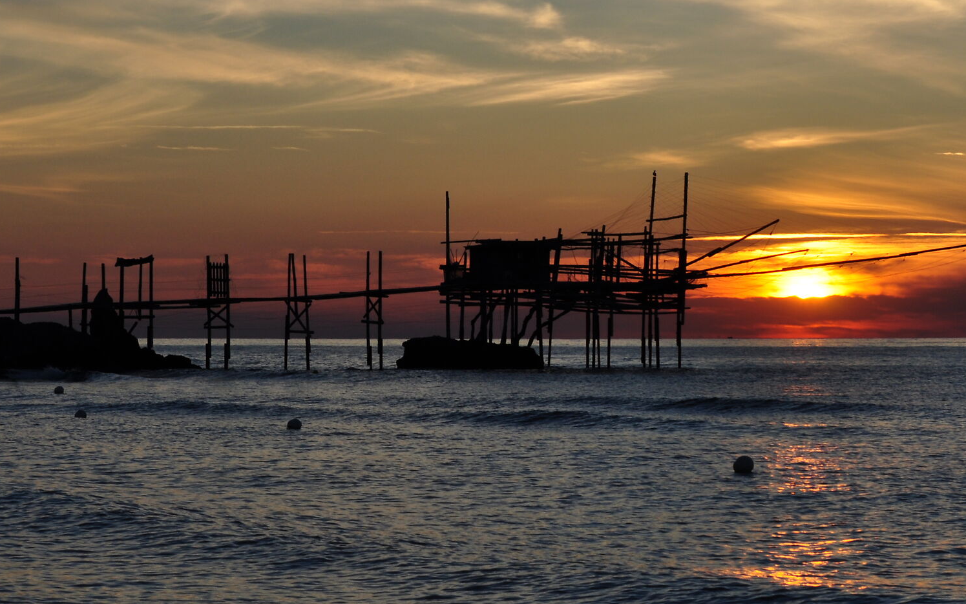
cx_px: 446
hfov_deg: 15.5
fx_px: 3549
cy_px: 158
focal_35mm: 135
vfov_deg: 9.7
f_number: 10
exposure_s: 1/320
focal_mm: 55
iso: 200
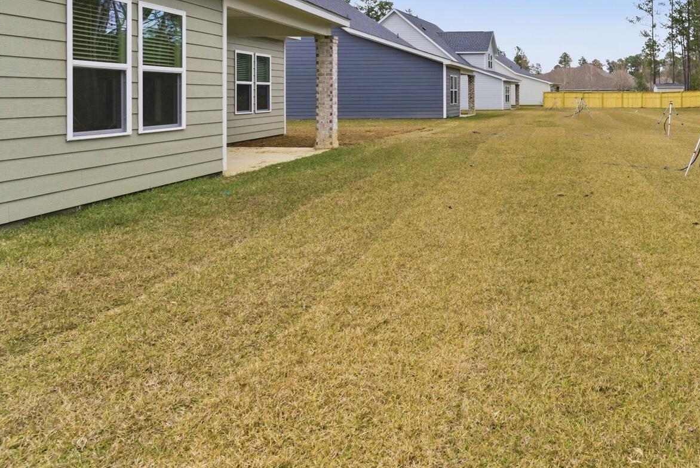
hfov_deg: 57.9
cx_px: 578
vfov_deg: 43.2
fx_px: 564
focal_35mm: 29
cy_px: 102
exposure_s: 1/1600
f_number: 8
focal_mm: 17
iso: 500
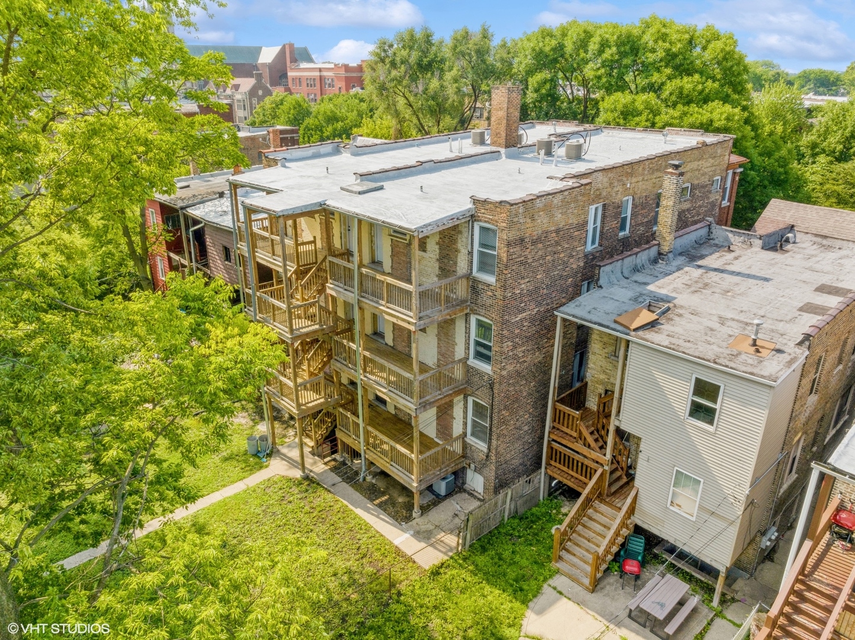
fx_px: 592
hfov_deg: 71.6
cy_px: 320
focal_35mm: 24
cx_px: 428
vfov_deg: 56.8
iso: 100
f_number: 10
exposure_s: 1/120
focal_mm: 12.29
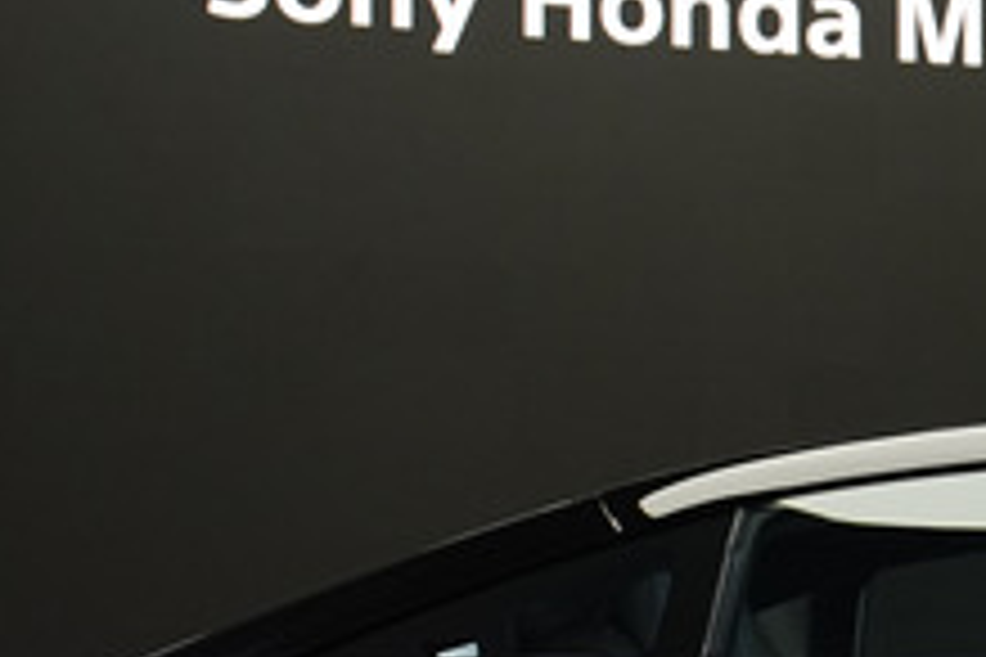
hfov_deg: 14.6
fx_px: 3615
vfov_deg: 10.4
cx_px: 1427
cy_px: 544
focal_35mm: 132
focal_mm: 37
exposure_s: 1/250
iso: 1250
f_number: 2.8
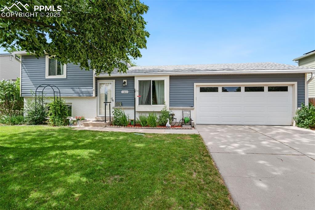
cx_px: 158
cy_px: 105
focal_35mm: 17
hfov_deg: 93.3
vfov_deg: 70.3
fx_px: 149
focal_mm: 17
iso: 400
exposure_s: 1/250
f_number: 8
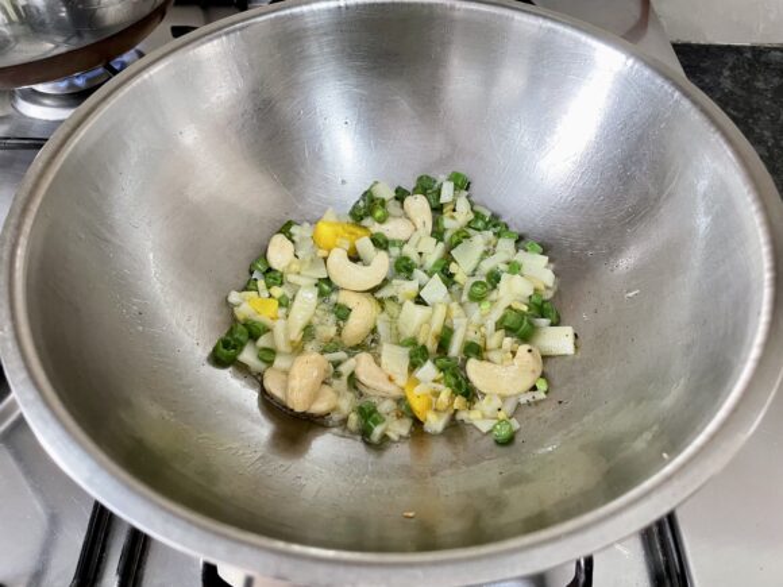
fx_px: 588
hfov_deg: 67.3
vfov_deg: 53.1
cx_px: 392
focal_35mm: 26
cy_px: 294
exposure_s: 1/50
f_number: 1.6
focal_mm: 4.2
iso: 160
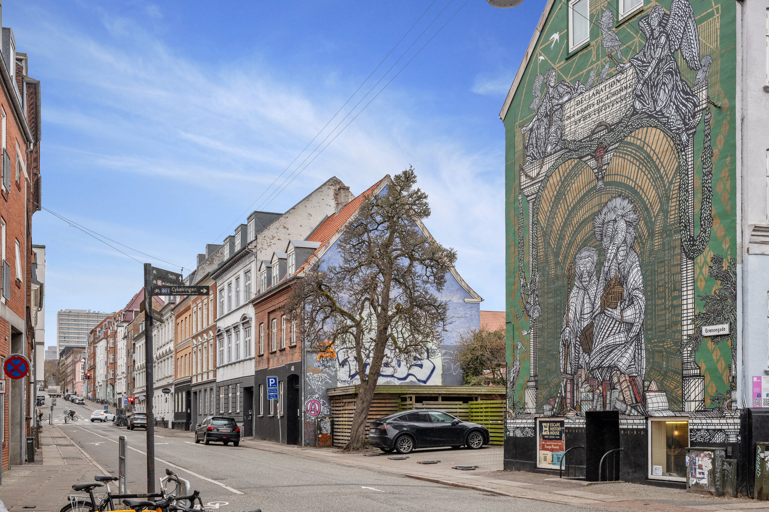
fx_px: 812
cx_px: 384
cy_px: 256
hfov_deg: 50.7
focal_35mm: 38
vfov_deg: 35.1
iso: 800
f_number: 7.1
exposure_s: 1/320
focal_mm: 38
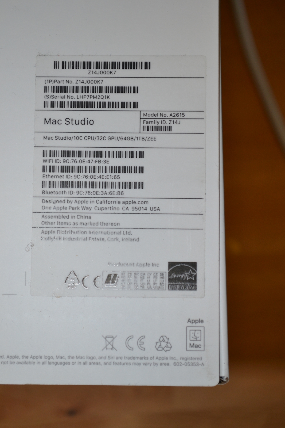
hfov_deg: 18.2
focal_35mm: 75
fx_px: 890
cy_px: 214
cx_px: 142
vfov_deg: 27.0
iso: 320
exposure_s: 1/60
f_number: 5.6
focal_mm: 50
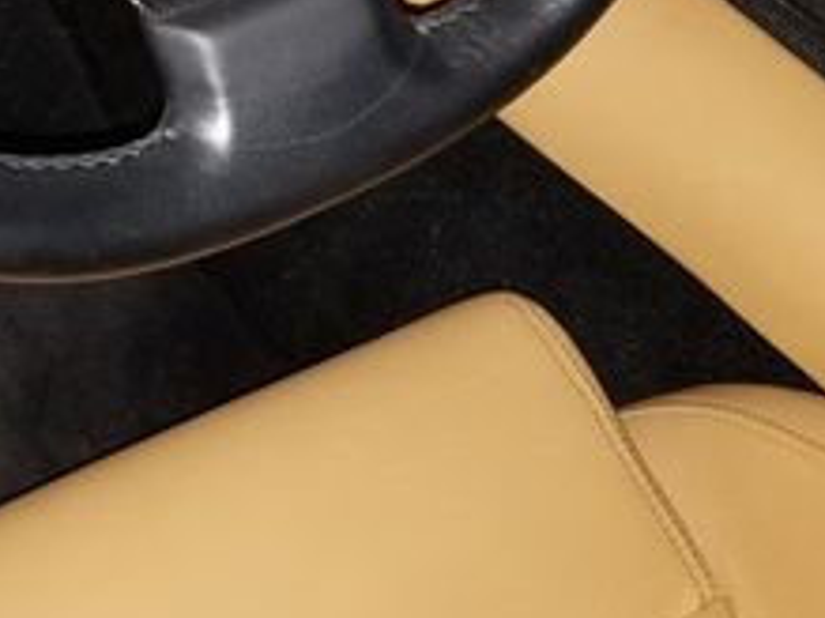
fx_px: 1810
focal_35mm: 76
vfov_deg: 18.3
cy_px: -143
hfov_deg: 25.6
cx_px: 290
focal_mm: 4.3
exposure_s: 1/18
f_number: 1.7
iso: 125
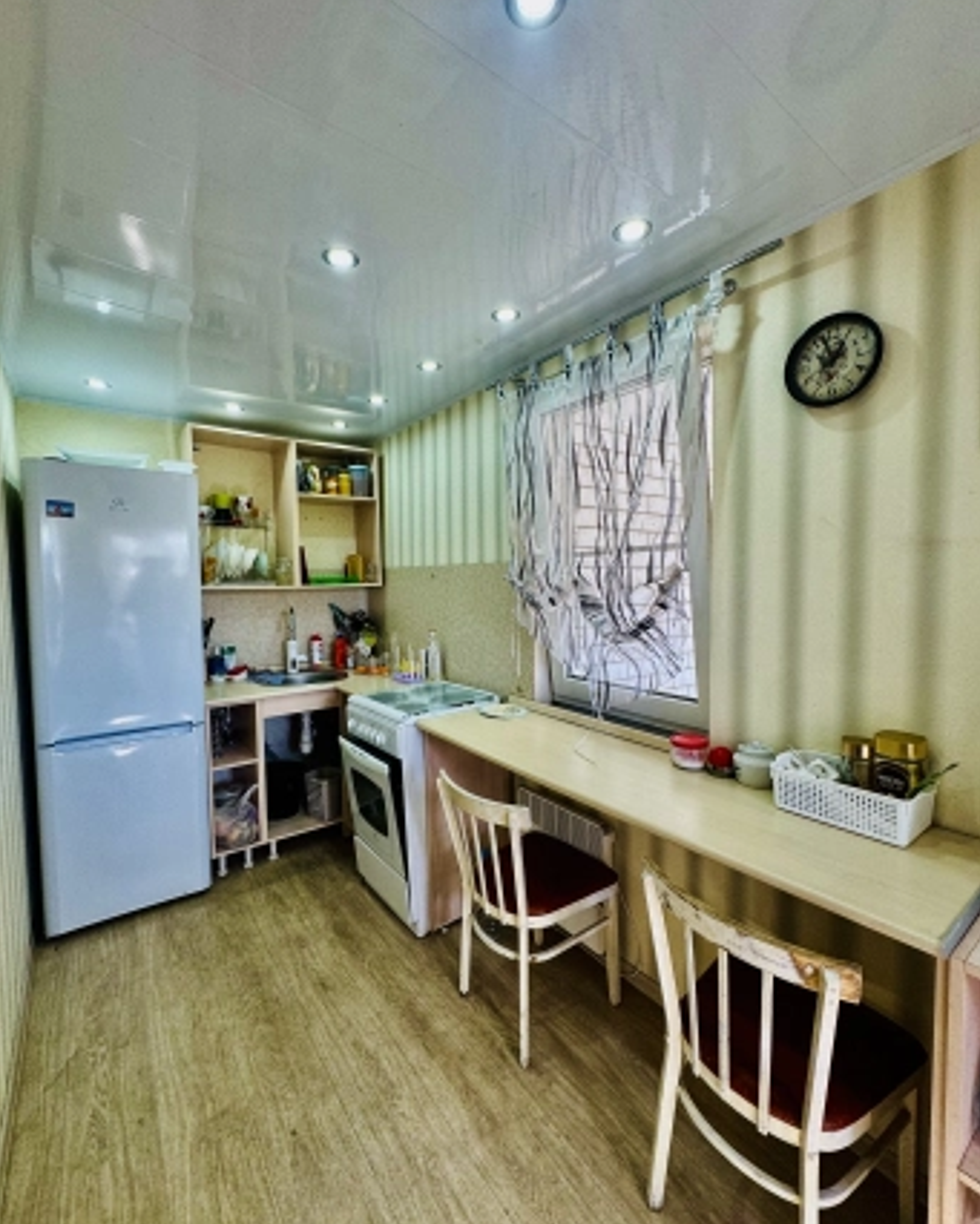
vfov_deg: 96.8
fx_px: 544
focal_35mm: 15
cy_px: 609
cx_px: 479
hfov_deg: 84.0
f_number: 2.2
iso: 80
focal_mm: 2.22
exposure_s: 1/100
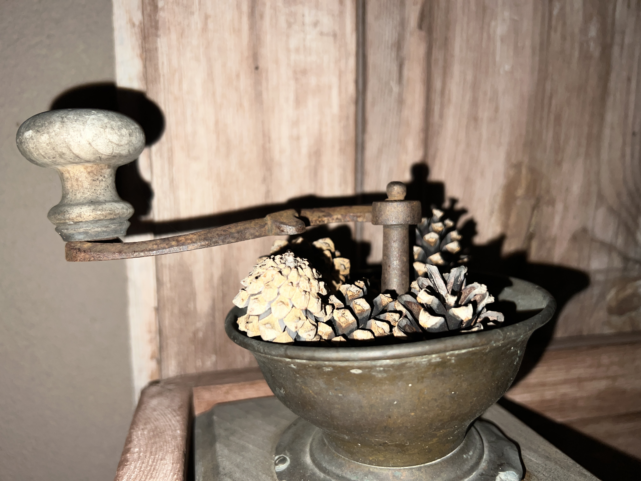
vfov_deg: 53.1
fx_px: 481
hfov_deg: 67.3
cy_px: 240
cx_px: 320
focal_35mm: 26
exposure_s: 1/4
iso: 32
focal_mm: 5.7
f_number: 1.5
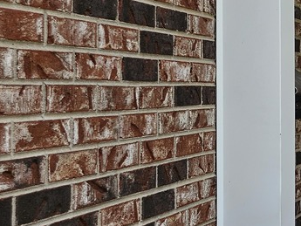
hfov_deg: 15.9
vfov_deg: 15.4
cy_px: 66
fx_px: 835
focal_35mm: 96
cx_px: 604
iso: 12
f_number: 1.7
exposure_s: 1/180
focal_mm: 6.3
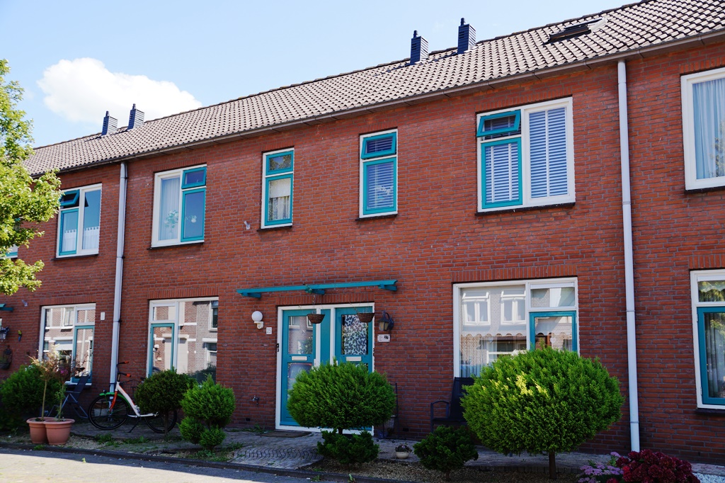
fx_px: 785
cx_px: 362
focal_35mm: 39
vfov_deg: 34.2
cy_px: 242
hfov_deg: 49.6
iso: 100
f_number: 8
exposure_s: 1/125
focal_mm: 26
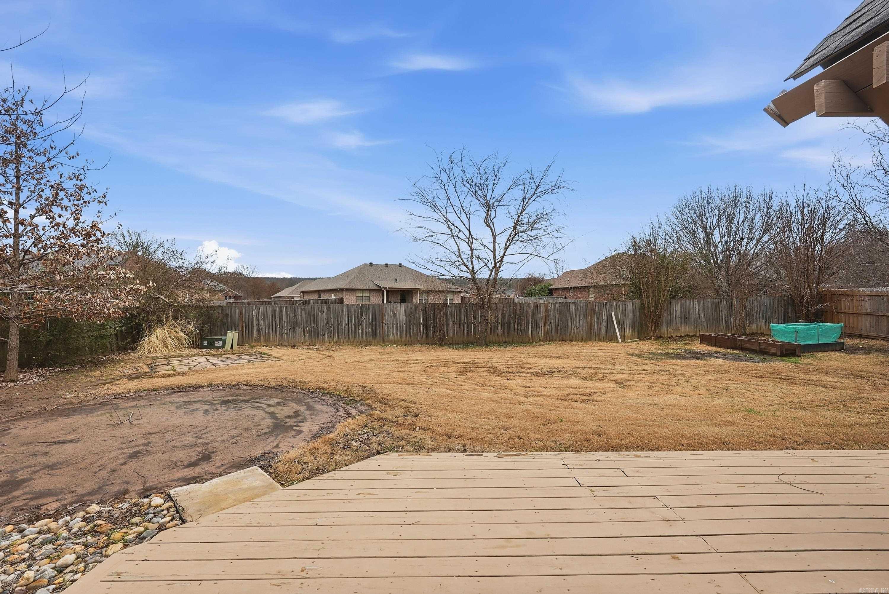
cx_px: 444
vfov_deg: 73.8
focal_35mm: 16
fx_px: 395
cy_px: 297
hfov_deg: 96.7
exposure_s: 1/640
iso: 250
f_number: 9
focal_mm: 16
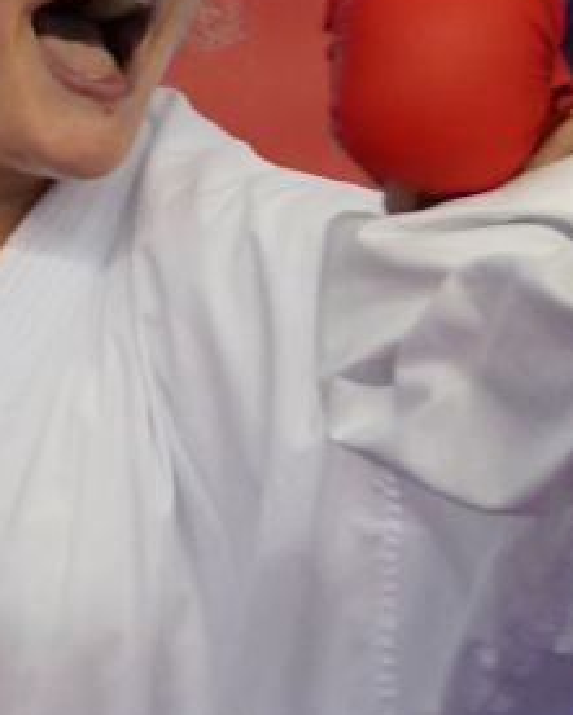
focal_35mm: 1077
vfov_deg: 1.8
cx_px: 249
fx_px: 22818
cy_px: 396
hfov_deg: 1.4
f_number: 2.8
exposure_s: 1/1000
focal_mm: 176
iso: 1600
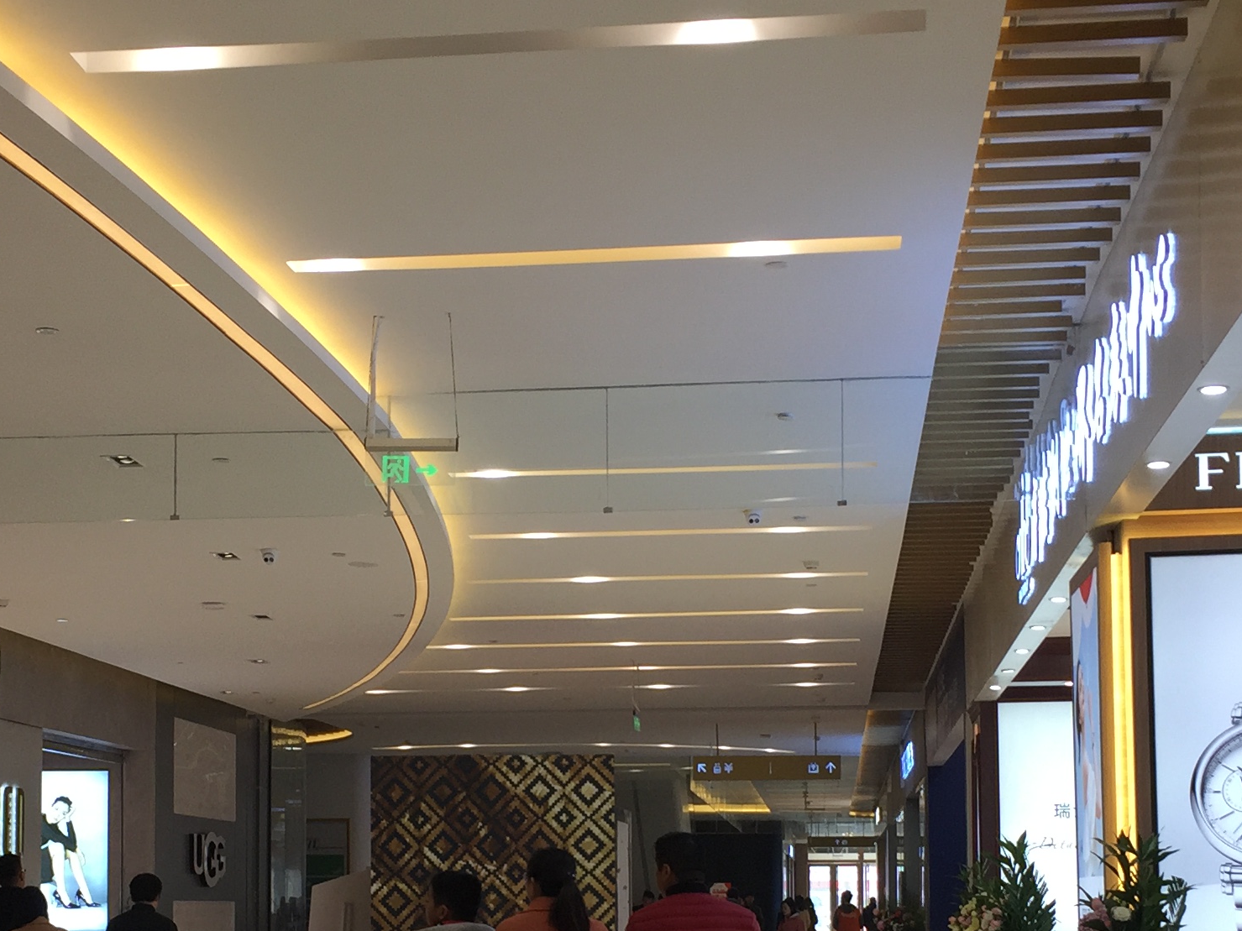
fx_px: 2296
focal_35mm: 64
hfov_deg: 30.2
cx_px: 513
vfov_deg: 22.5
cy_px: 786
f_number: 2.2
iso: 40
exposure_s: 1/100
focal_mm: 4.15
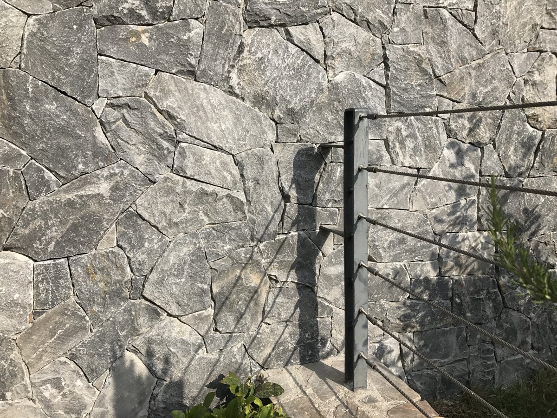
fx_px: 451
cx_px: 278
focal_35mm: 28
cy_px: 209
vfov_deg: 49.7
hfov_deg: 63.4
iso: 20
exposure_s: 1/2457
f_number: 1.8
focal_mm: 3.99
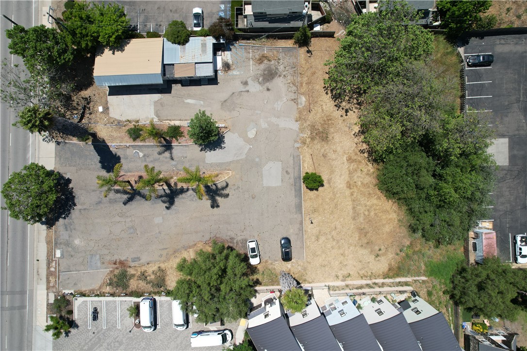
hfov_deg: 78.6
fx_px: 322
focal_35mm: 22
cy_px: 176
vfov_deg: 57.2
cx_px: 264
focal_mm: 8.38
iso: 110
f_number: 2.8
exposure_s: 1/2000
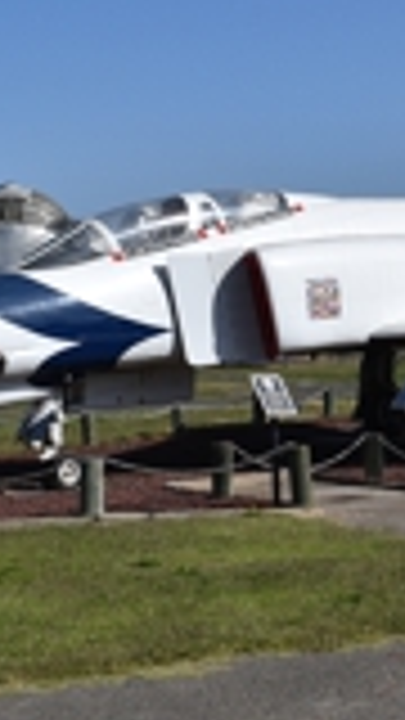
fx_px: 1699
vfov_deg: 23.9
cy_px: 281
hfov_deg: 13.4
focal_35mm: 89
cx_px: 405
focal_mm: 22
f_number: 11
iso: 200
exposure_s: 1/500
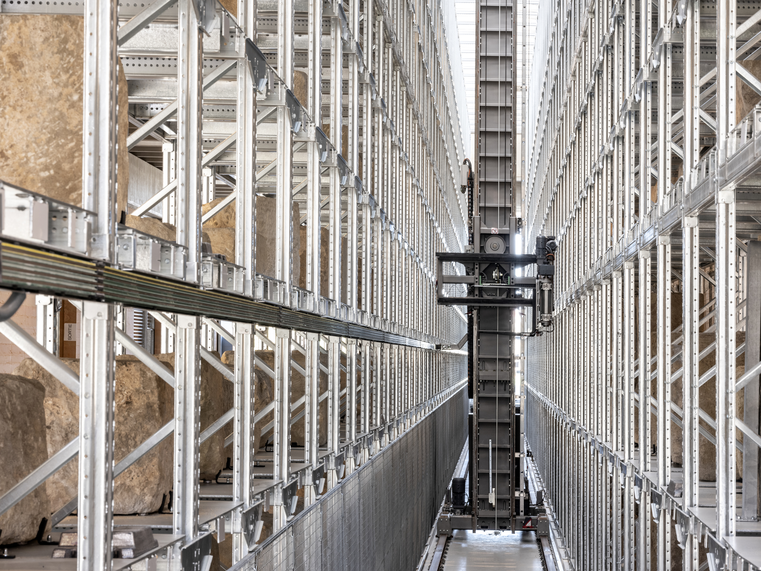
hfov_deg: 20.7
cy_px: 286
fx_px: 2088
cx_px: 380
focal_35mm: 95
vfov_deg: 15.6
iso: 400
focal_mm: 120
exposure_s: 1/2
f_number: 18
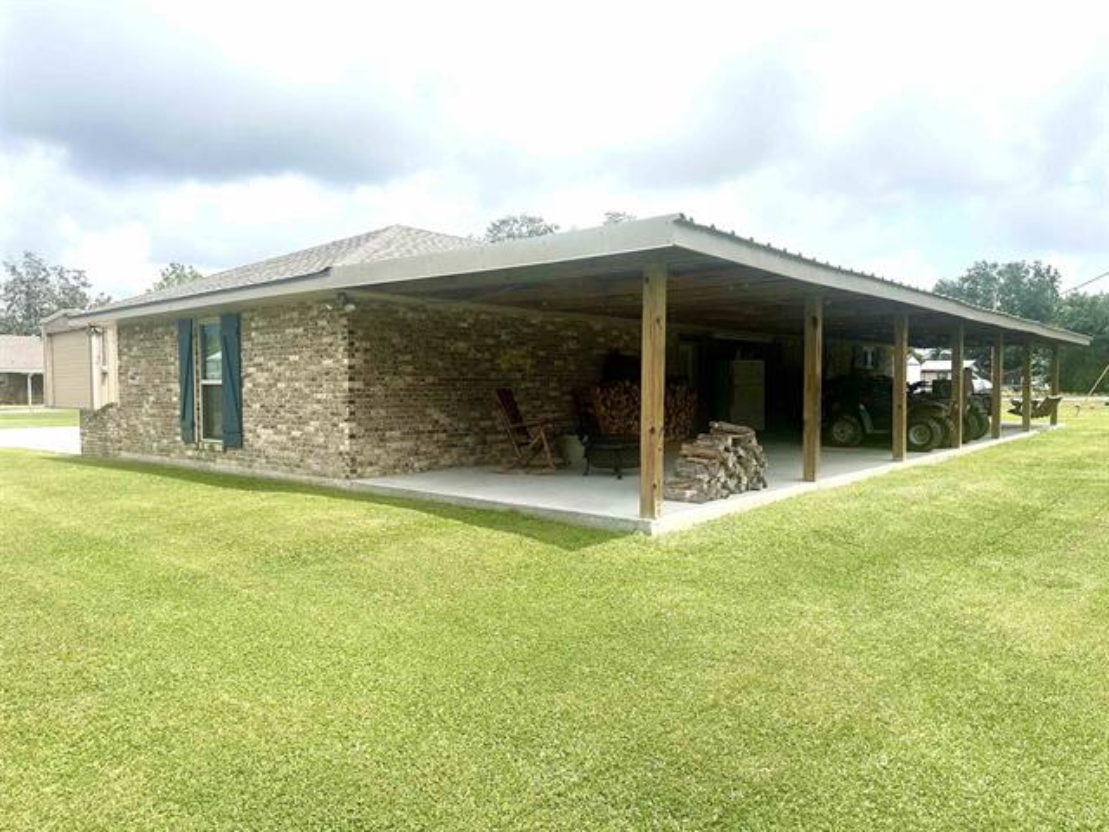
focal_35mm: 24
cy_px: 416
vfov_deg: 56.8
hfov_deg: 71.6
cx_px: 554
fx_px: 769
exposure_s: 1/6623
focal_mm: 6.86
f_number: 1.78
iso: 80
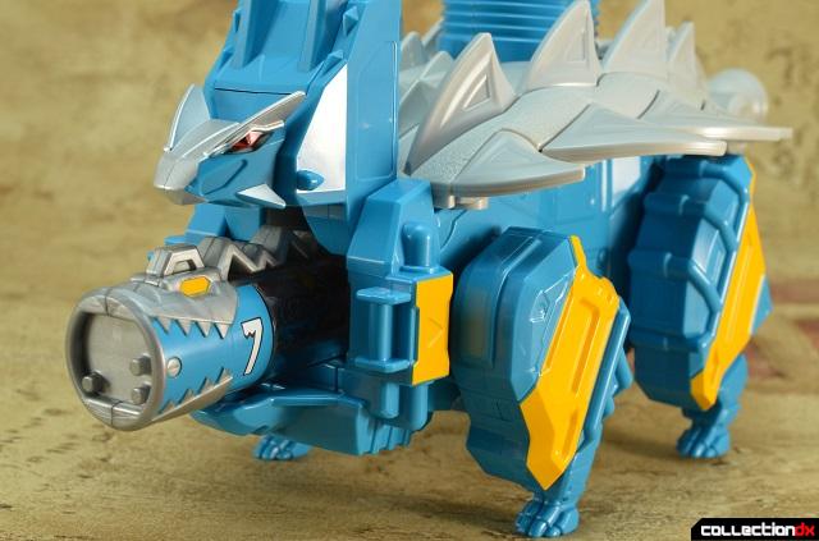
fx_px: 1429
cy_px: 270
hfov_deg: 32.0
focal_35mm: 63
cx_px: 410
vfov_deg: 21.4
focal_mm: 42
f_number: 14
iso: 320
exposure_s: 1/8
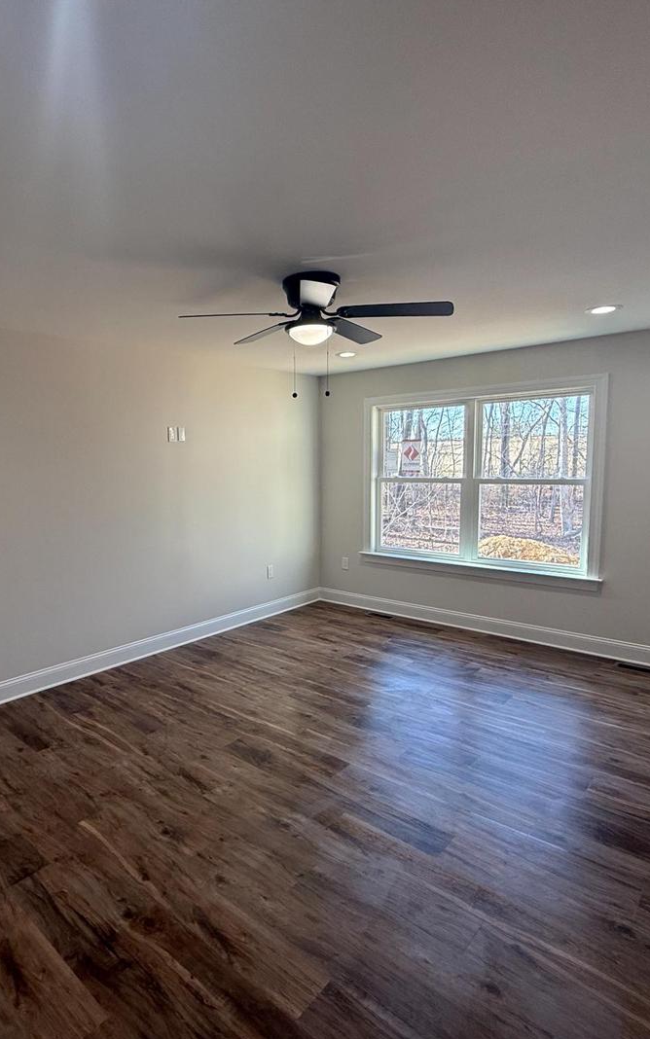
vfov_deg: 85.0
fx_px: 567
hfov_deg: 58.5
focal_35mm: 20
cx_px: 225
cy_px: 518
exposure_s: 1/120
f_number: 2.2
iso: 80
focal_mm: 2.22
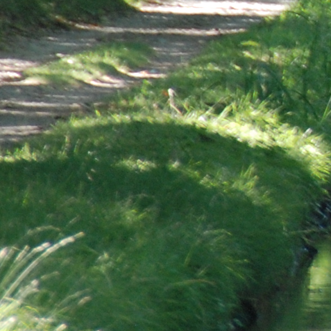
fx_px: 18304
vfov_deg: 1.0
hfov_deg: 1.0
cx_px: 824
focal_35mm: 1692
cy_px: -130
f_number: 5.6
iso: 400
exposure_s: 1/100
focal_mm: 200
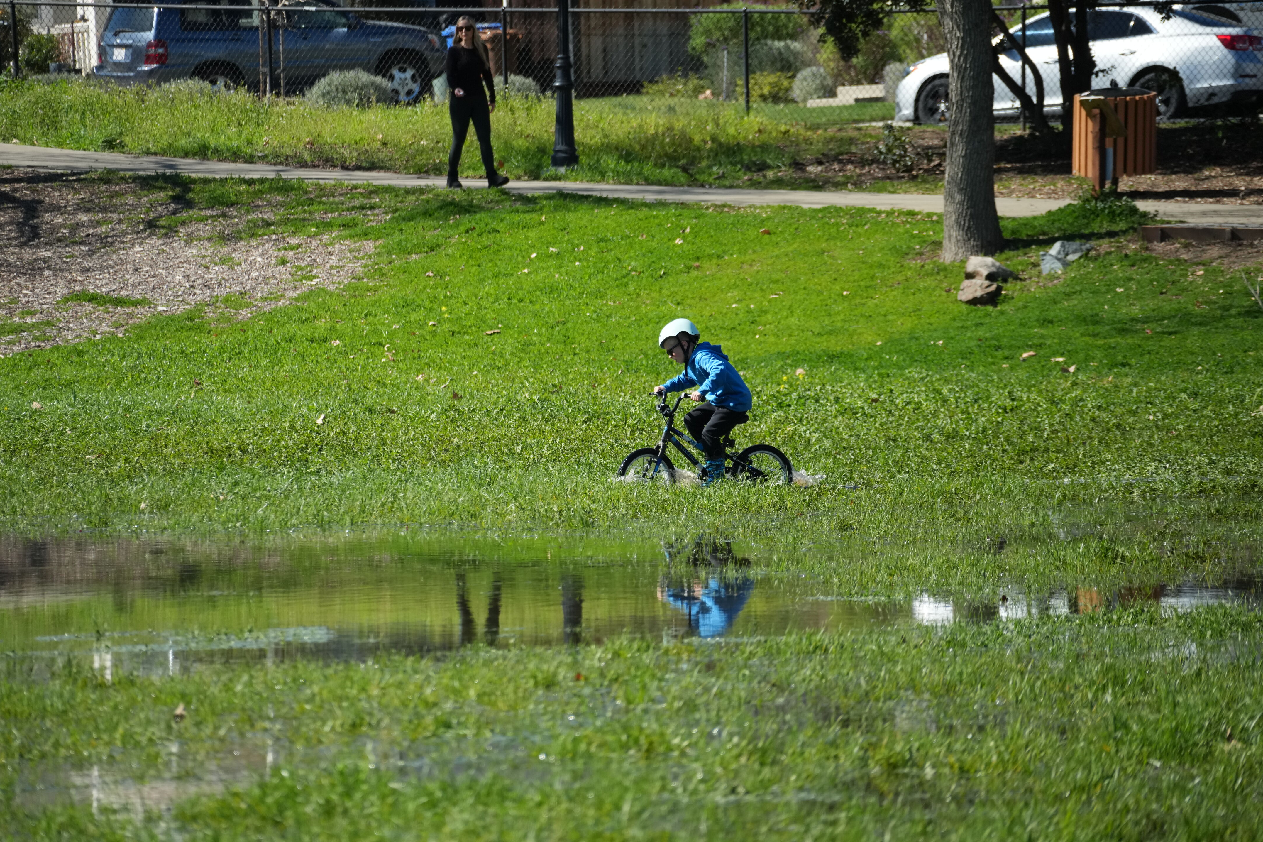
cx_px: 632
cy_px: 420
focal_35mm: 301
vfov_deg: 4.6
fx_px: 10559
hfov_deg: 6.8
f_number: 7.1
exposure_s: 1/2500
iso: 1250
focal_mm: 300
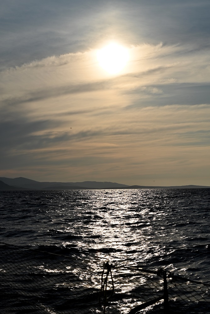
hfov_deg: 19.5
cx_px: 105
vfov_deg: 28.8
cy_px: 157
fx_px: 612
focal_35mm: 70
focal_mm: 70
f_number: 16
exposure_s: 1/640
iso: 100
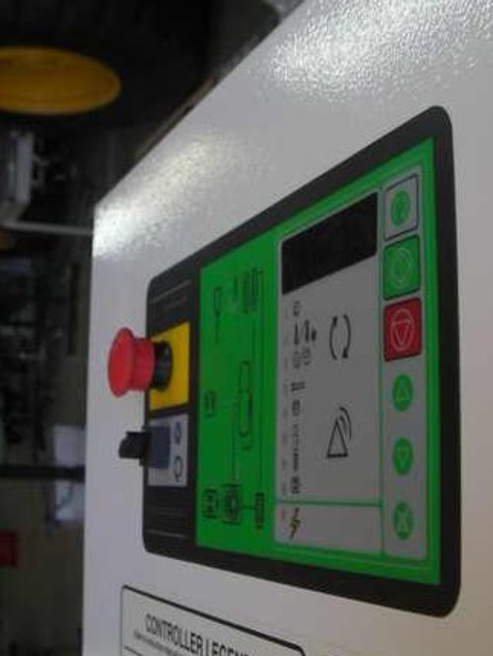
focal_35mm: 53
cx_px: 259
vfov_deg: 36.1
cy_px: 308
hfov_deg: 27.5
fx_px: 1005
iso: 50
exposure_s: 1/56.2
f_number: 3.5
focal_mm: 6.3
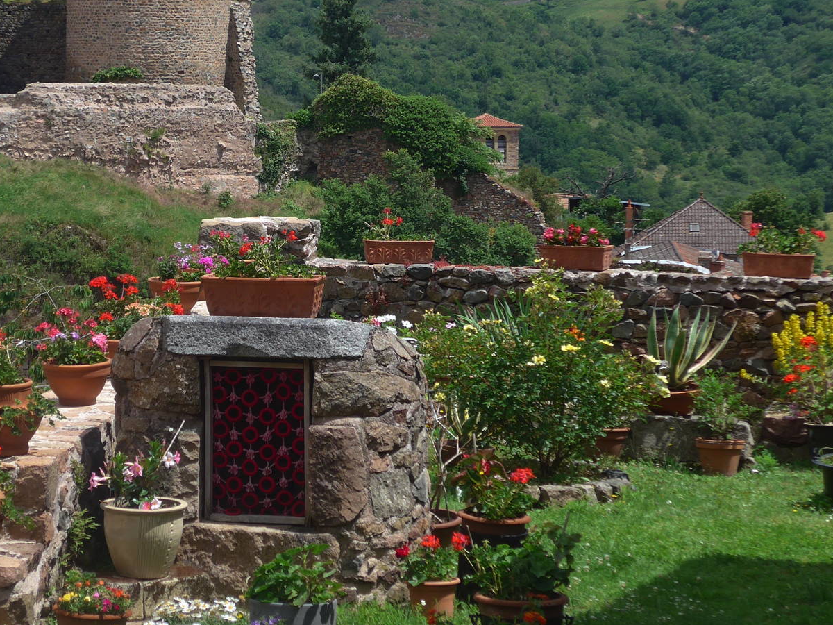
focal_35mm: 112
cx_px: 292
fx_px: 2695
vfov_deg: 13.2
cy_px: 238
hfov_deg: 17.5
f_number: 4.1
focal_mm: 14.2
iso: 80
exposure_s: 1/800
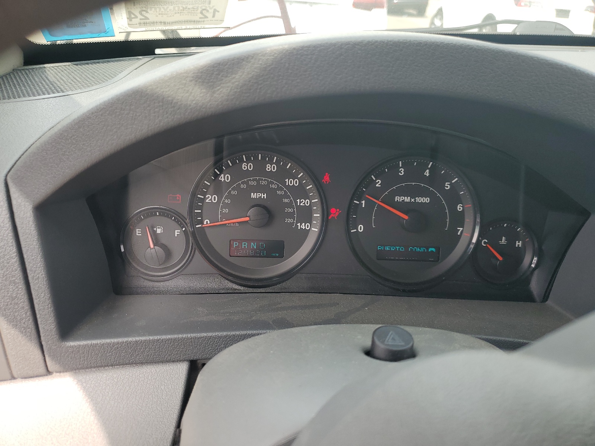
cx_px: 298
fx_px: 447
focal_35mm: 26
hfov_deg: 67.3
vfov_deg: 53.1
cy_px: 223
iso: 50
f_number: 1.5
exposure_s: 1/526
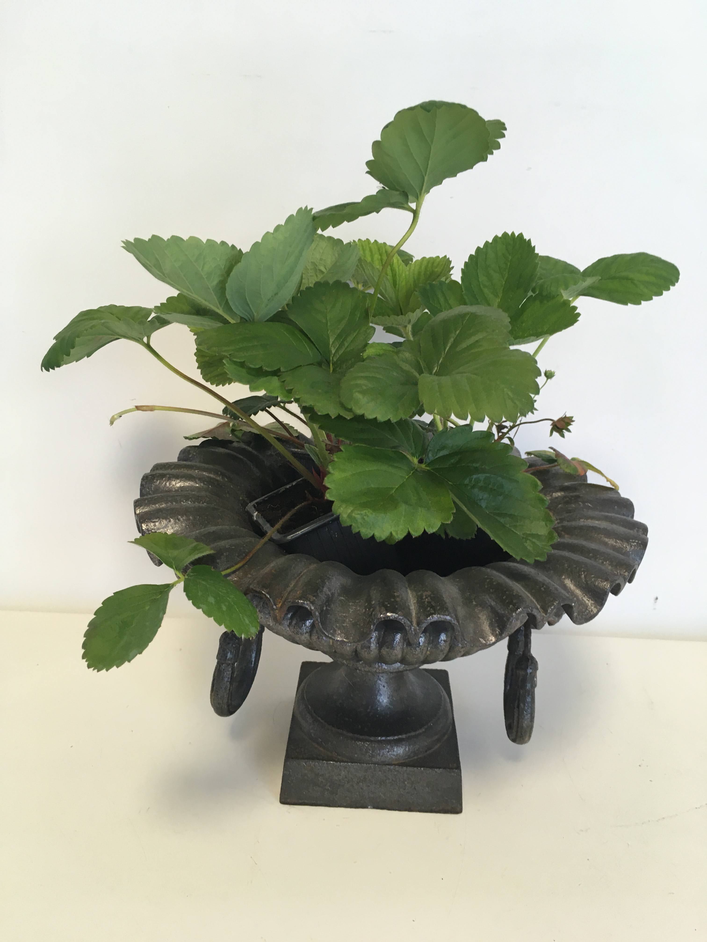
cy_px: 471
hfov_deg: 48.2
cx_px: 354
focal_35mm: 29
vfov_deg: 61.7
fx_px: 790
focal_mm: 4.15
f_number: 2.2
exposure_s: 1/33
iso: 80
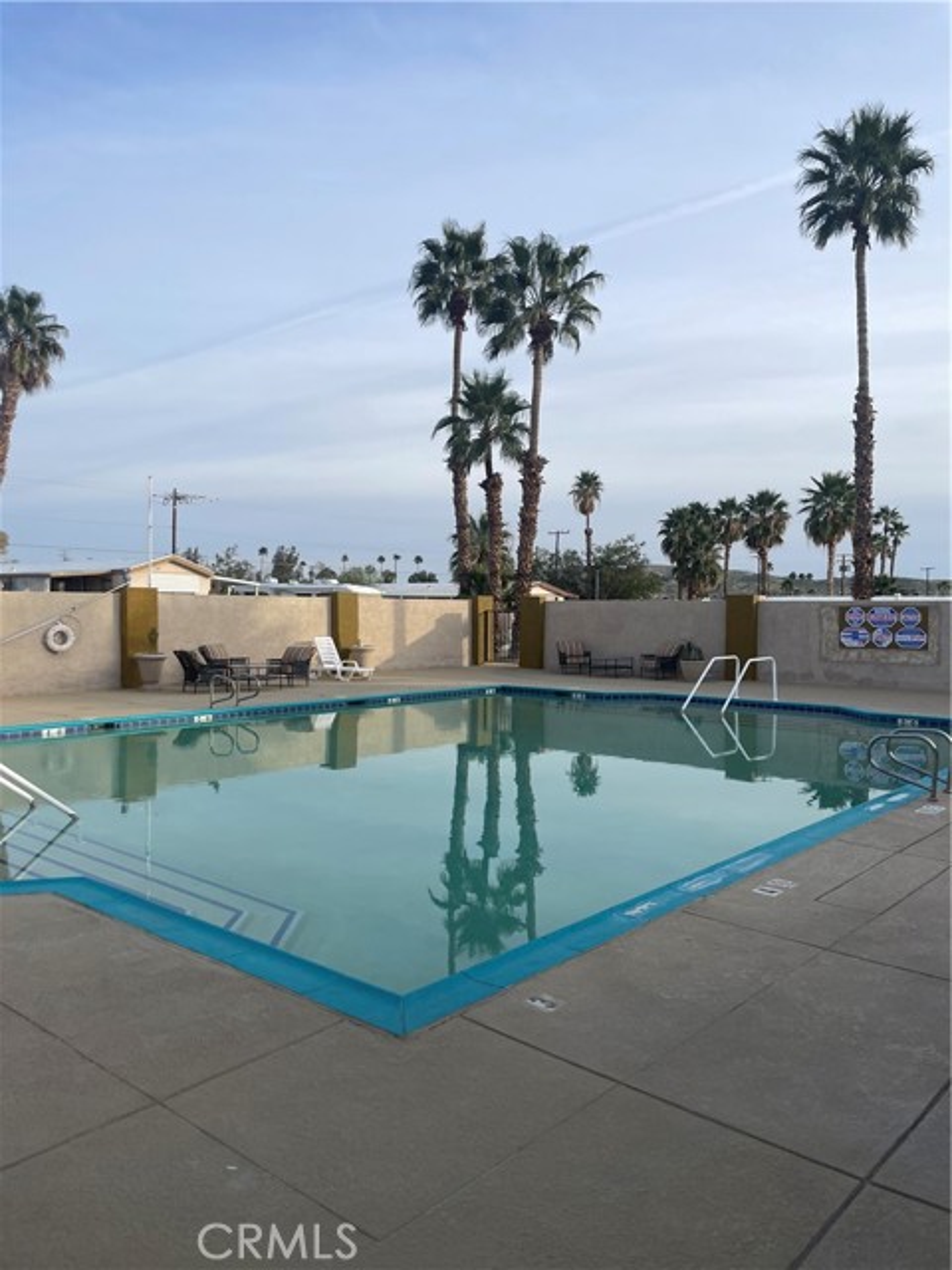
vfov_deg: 67.3
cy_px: 635
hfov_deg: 53.1
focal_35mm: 26
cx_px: 476
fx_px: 953
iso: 32
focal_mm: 4.2
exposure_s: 1/2257
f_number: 1.6
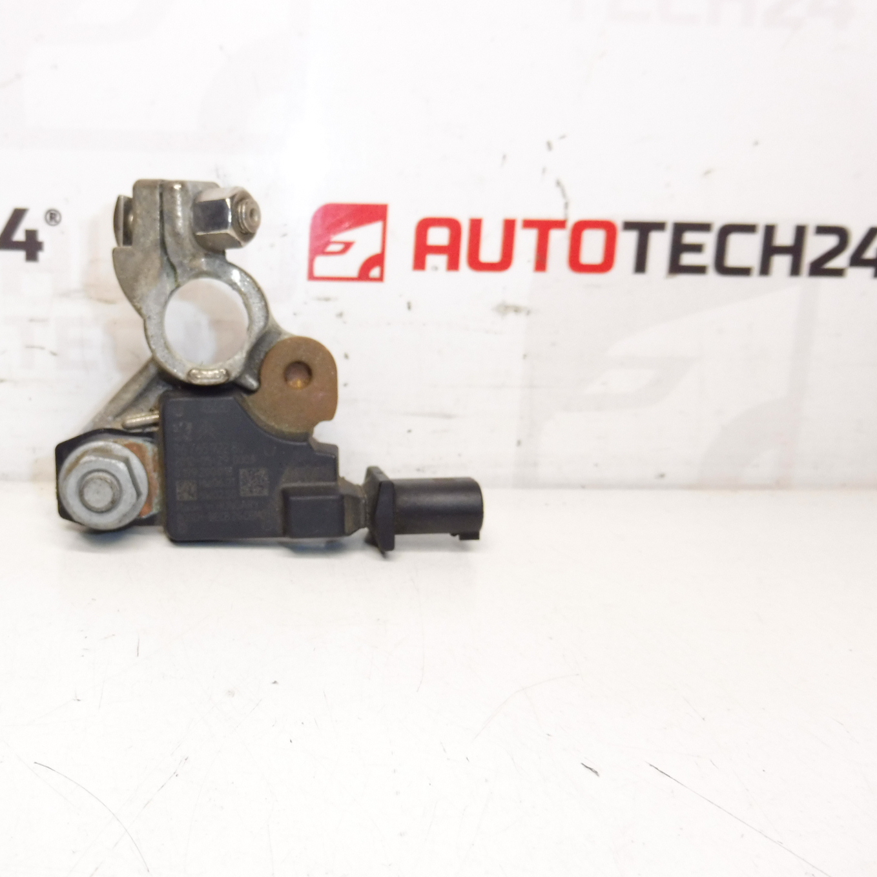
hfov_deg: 49.0
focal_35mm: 32
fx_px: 917
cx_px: 217
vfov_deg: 51.1
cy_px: 423
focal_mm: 4.3
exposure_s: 1/160
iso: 200
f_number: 3.5
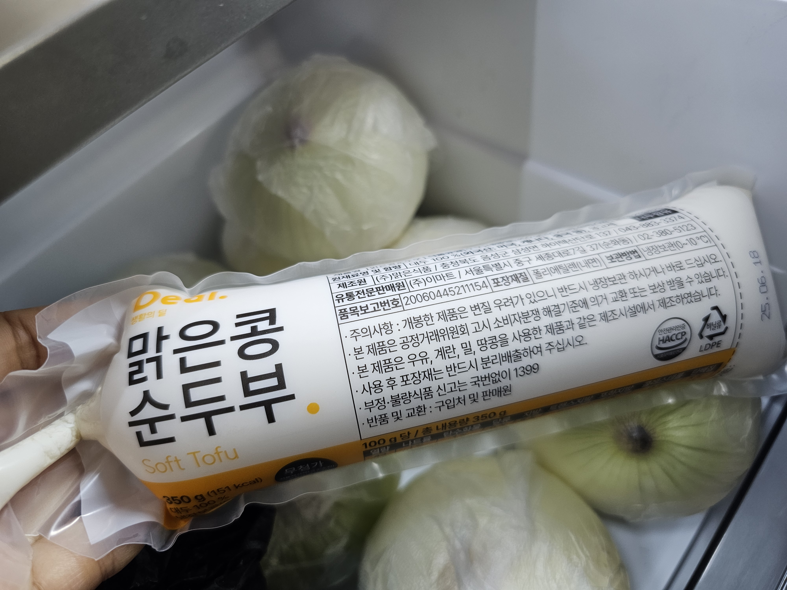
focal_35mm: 23
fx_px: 523
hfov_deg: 73.9
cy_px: 295
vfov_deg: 58.9
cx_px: 394
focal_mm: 6.3
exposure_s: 1/52
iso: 125
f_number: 1.7
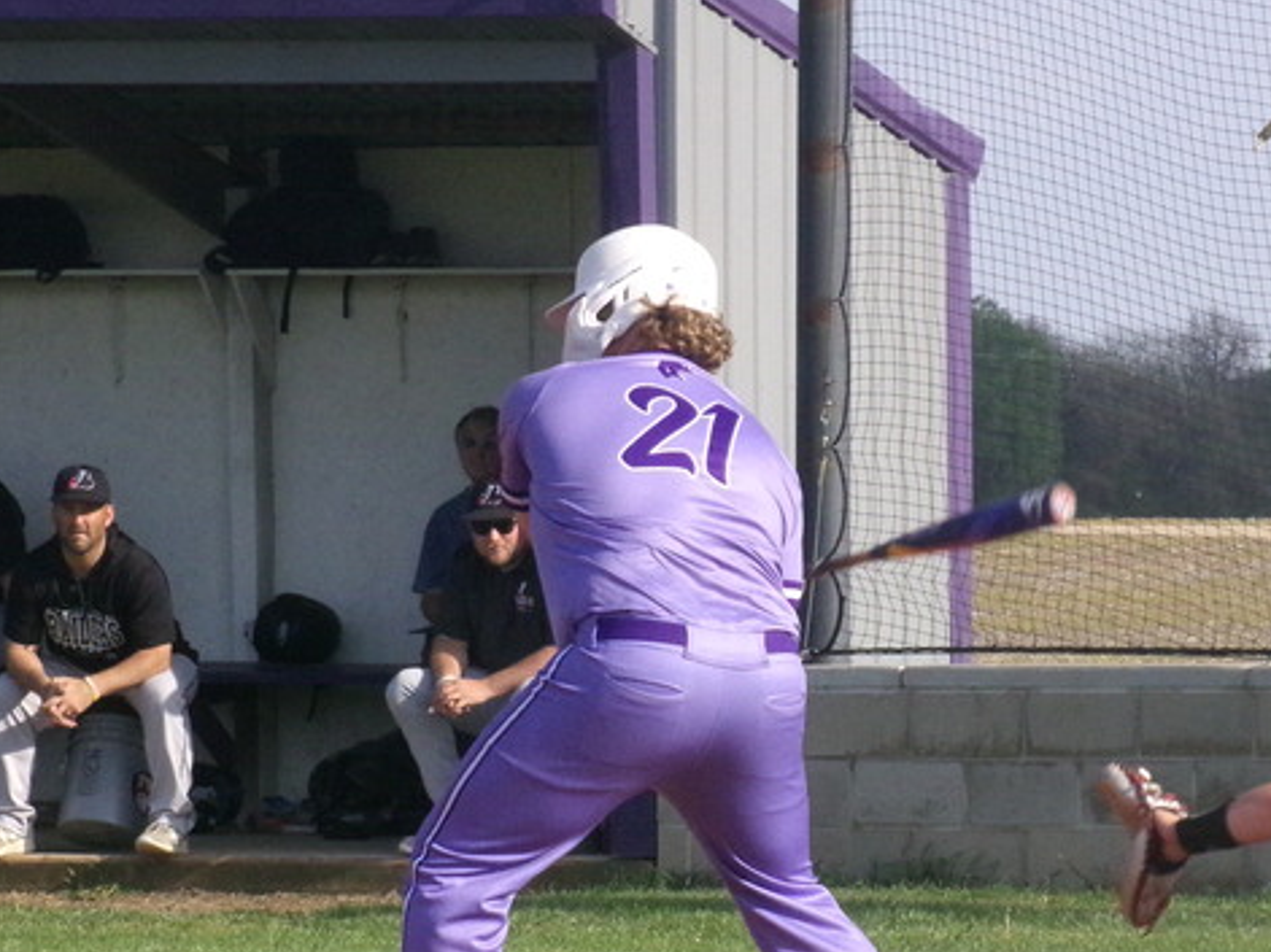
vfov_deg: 3.9
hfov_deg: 5.2
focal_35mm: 379
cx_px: 777
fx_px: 13912
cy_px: 523
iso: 736
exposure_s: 1/200
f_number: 17.63
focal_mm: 40.1
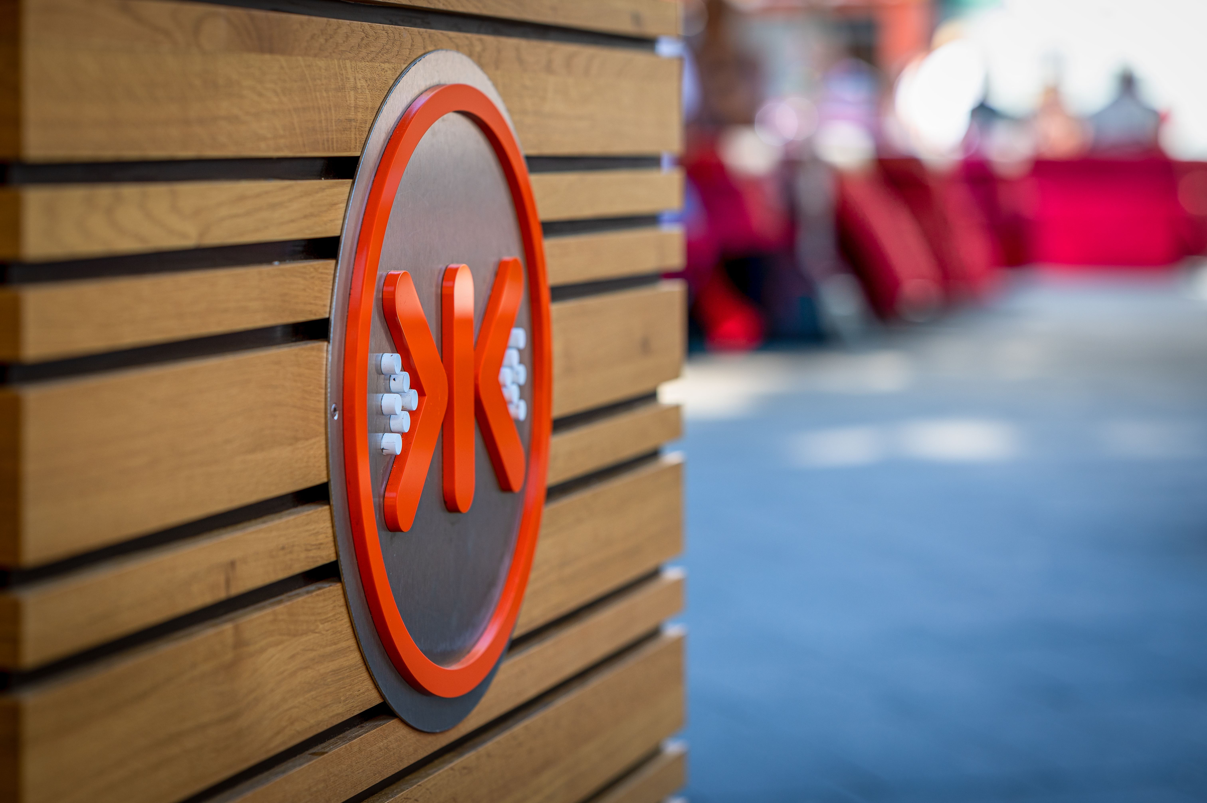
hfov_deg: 23.9
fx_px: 2848
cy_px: 402
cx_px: 604
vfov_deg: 16.1
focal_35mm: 85
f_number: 3.2
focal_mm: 85
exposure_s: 1/160
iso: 100
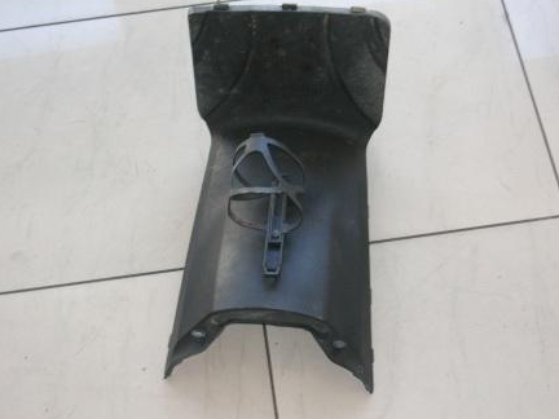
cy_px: 208
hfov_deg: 34.3
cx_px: 282
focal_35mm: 56
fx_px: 904
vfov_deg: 26.1
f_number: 3.4
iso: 50
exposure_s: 1/30
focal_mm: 9.1
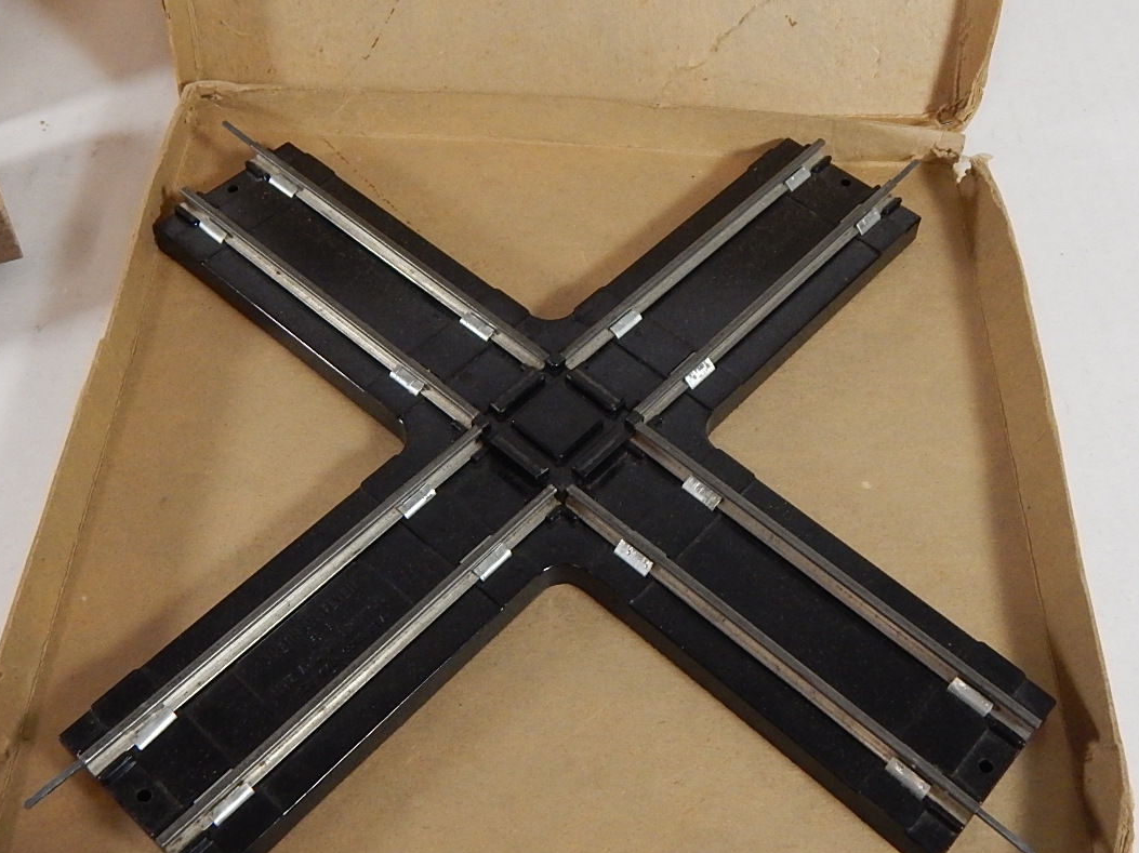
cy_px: 432
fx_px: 1250
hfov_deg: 49.0
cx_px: 593
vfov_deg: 37.7
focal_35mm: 38
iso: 400
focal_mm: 4.5
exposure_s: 1/125
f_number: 3.1
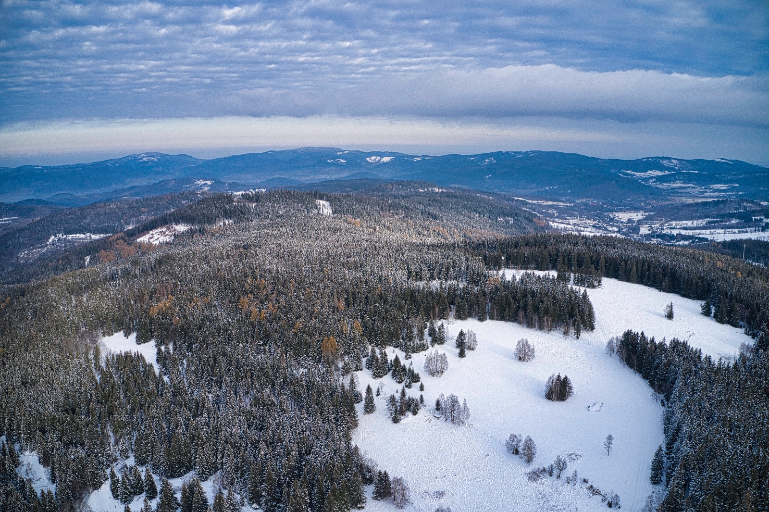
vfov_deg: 46.4
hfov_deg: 65.5
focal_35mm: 28
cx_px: 384
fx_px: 598
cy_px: 256
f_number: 5
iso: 100
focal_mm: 10.26
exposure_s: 1/200
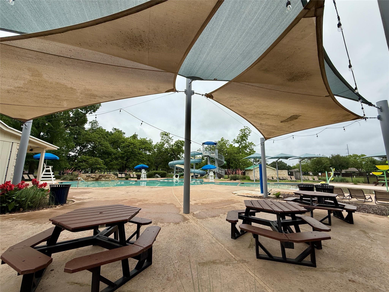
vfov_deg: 85.7
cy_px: 146
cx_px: 194
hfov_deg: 102.1
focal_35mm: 14
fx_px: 157
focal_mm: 2.22
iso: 50
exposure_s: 1/2717
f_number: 2.2
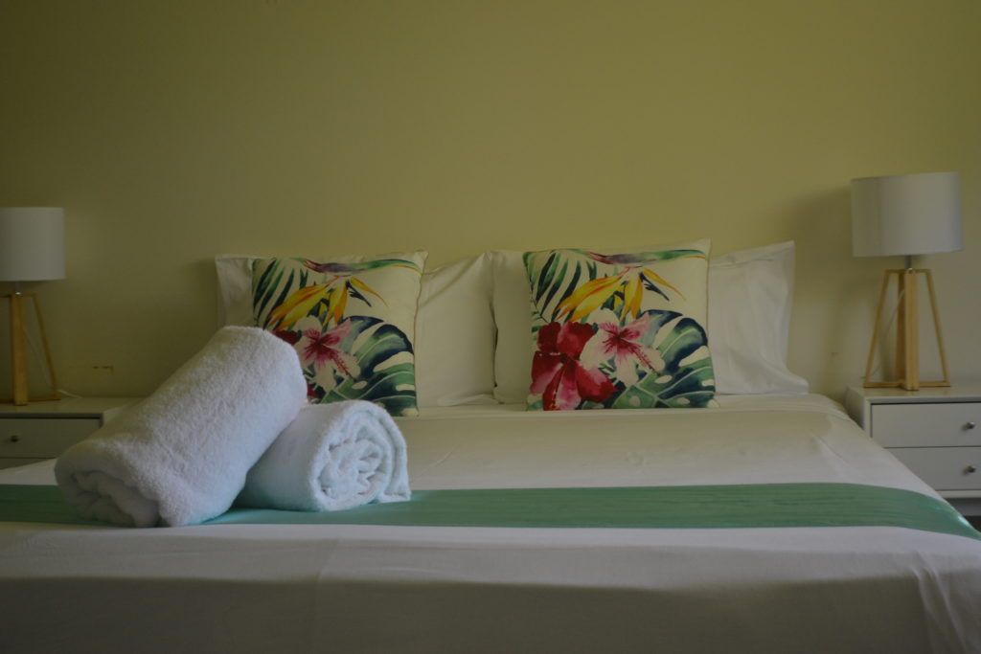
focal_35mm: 68
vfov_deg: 20.2
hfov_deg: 29.9
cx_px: 490
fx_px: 1840
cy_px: 327
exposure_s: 1/40
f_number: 5.3
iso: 400
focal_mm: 45
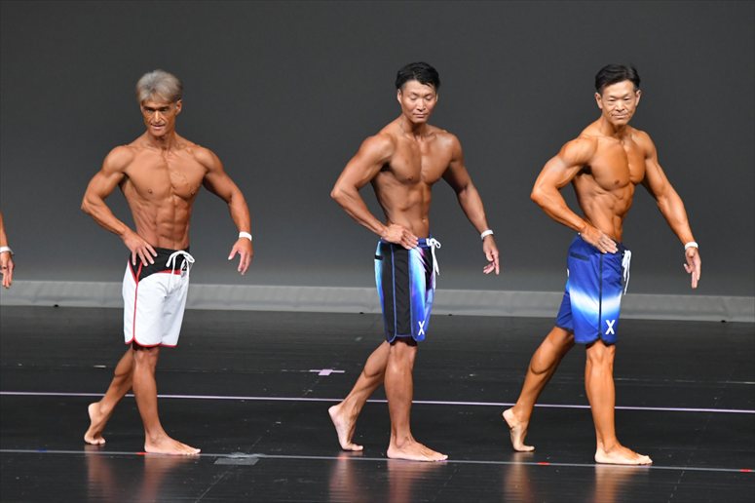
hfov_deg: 6.9
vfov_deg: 4.6
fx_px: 6289
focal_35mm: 300
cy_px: 252
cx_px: 378
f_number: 5.6
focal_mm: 200
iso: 4000
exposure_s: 1/400
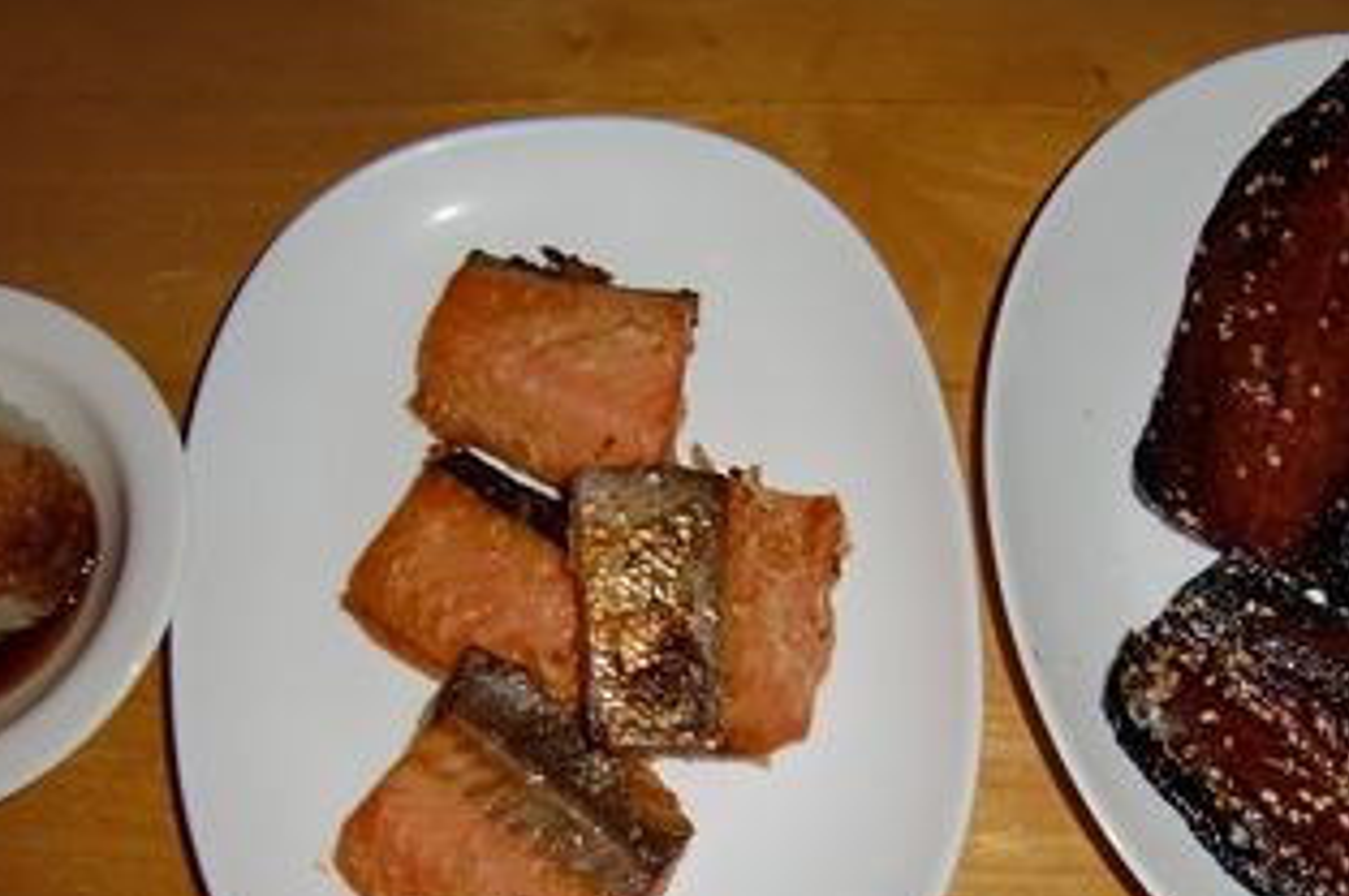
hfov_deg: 53.1
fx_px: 1348
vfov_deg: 35.8
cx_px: 739
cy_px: 689
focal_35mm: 36
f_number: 3.2
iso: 64
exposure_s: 1/30
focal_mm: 4.3
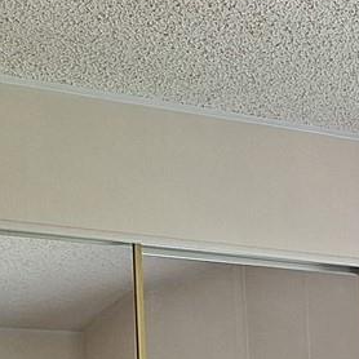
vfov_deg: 13.9
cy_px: 549
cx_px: 681
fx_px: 1373
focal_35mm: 117
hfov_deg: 13.2
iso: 64
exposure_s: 1/60
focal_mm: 5.54
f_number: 1.8
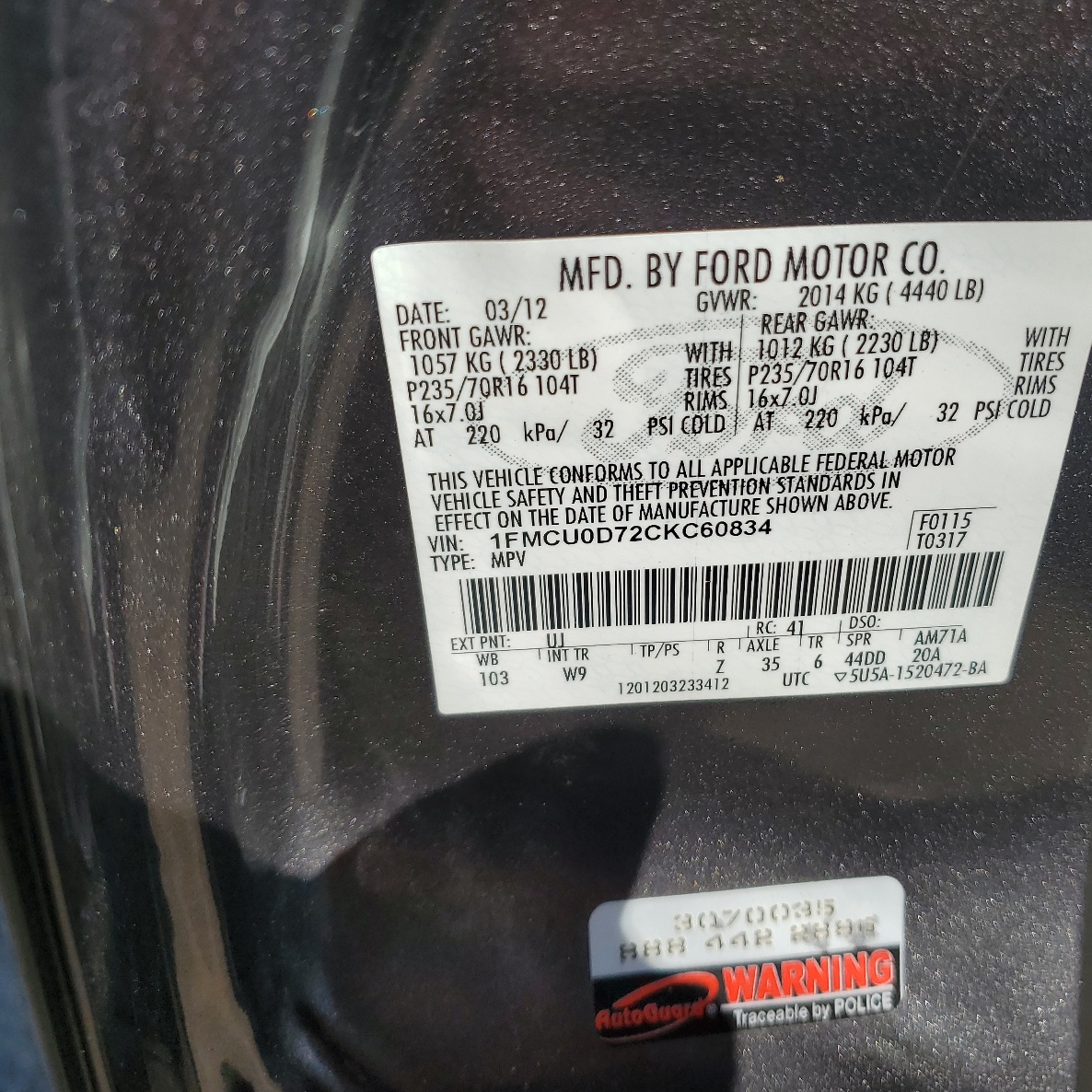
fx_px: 1106
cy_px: 549
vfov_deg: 52.5
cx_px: 650
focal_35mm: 31
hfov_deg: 52.2
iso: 50
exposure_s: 1/3333
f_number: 1.5
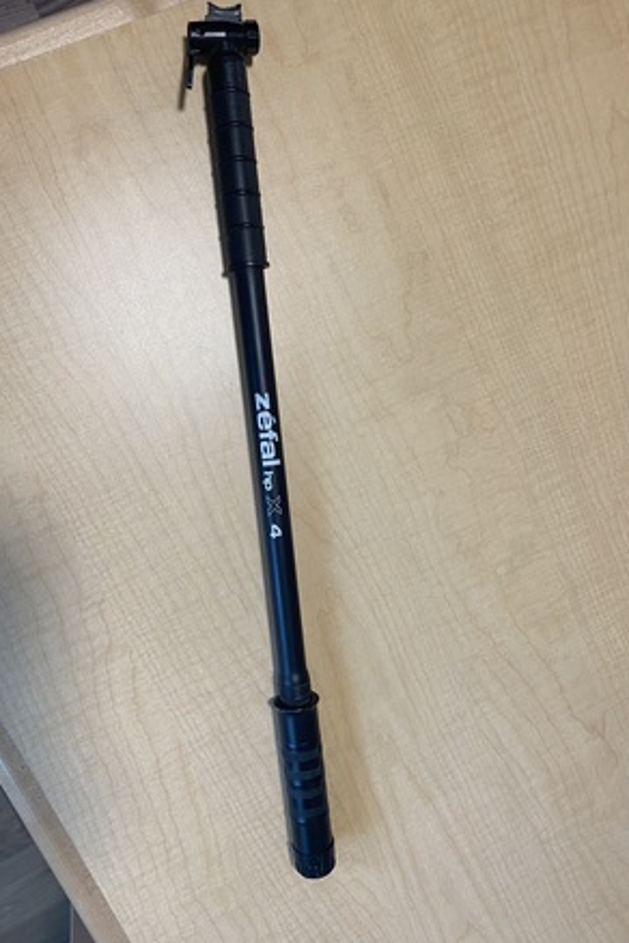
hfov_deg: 46.4
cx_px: 308
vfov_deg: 65.5
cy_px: 477
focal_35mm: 28
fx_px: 734
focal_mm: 4.25
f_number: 1.8
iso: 100
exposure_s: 1/60
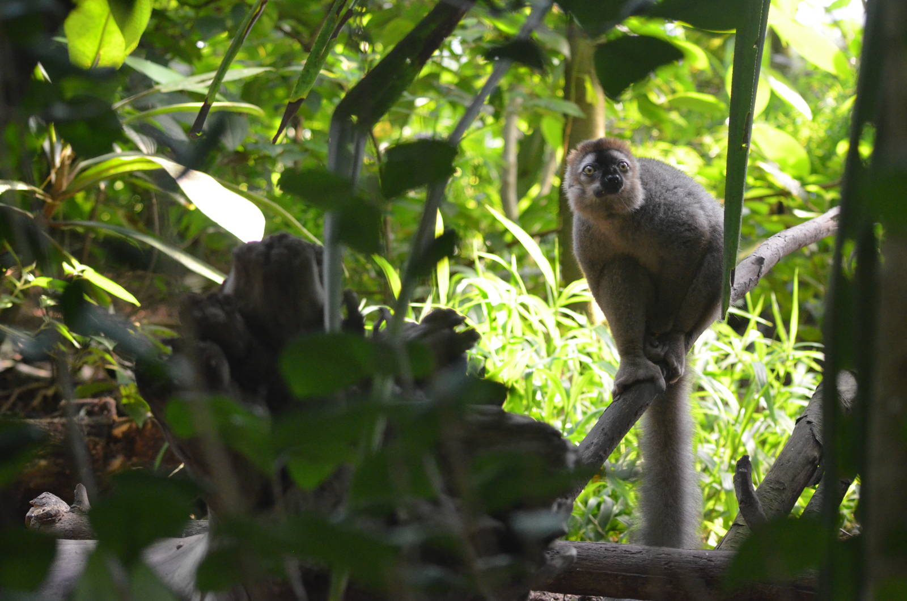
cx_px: 454
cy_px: 300
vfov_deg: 11.7
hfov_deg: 17.5
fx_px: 2942
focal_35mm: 117
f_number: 4.5
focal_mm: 78
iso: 2500
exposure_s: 1/320
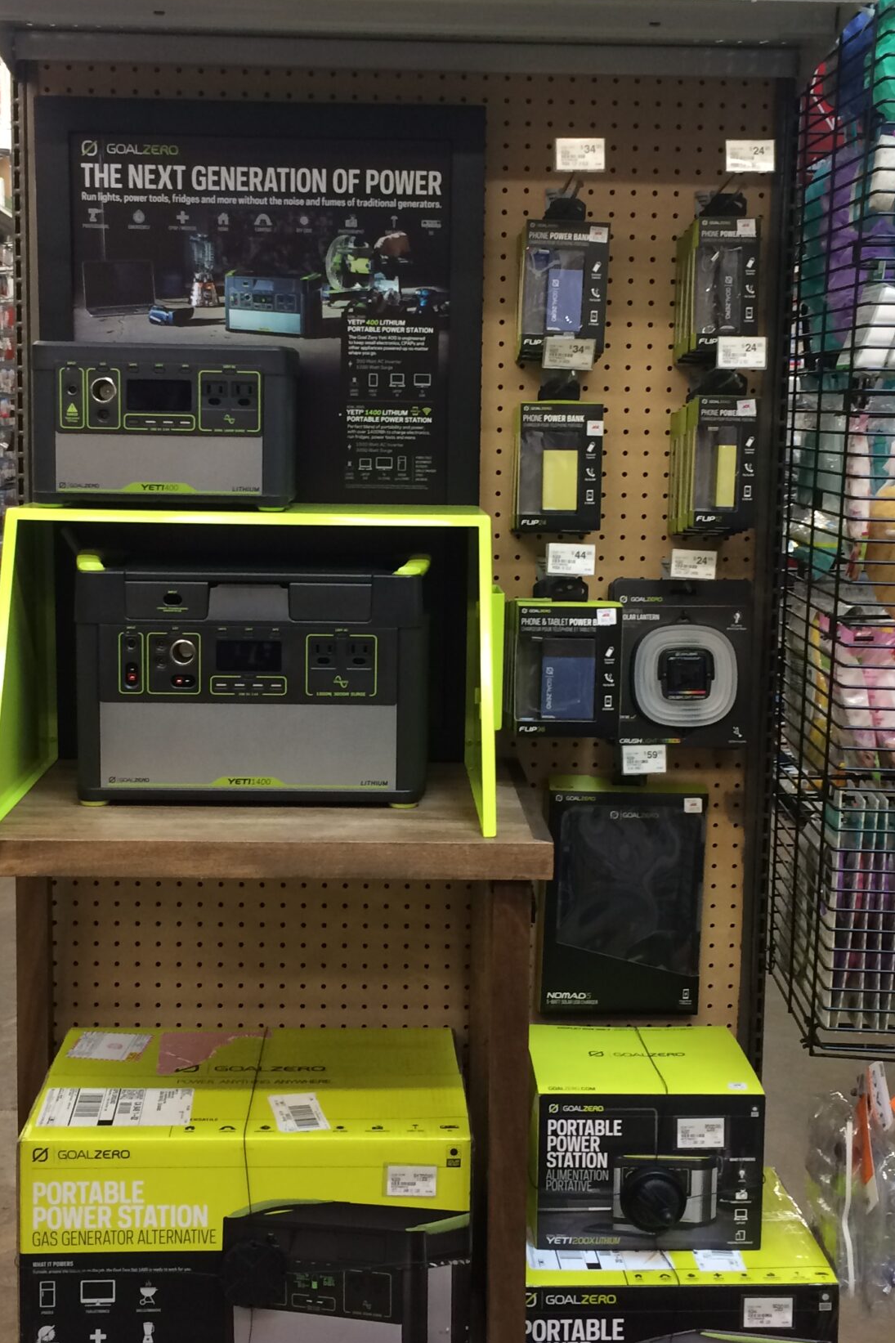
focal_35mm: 47
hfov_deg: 28.6
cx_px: 431
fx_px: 1753
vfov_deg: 41.9
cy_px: 660
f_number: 2.2
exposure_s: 1/30
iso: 80
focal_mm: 4.15
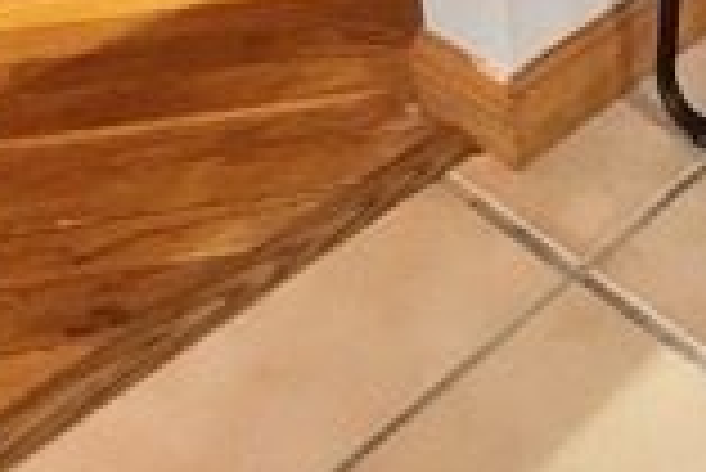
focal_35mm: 55
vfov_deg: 16.9
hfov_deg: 27.2
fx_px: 1080
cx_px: 1016
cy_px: -517
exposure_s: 1/60
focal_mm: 1.57
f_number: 1.8
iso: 500
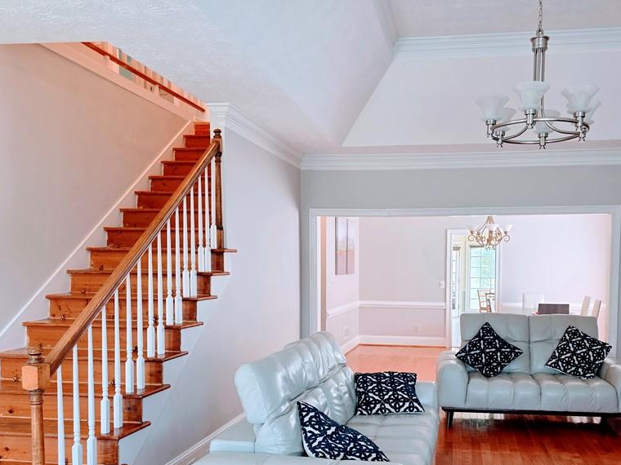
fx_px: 556
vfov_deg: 45.1
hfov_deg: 57.7
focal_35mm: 31
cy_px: 288
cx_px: 386
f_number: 1.7
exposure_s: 1/120
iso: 125
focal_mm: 6.3
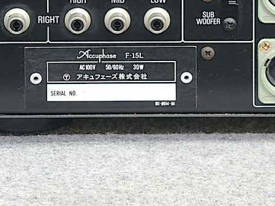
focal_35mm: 452
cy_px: 21
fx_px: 3590
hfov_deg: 4.4
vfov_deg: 3.3
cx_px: 130
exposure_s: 1/3.2
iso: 200
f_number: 5.6
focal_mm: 38.4
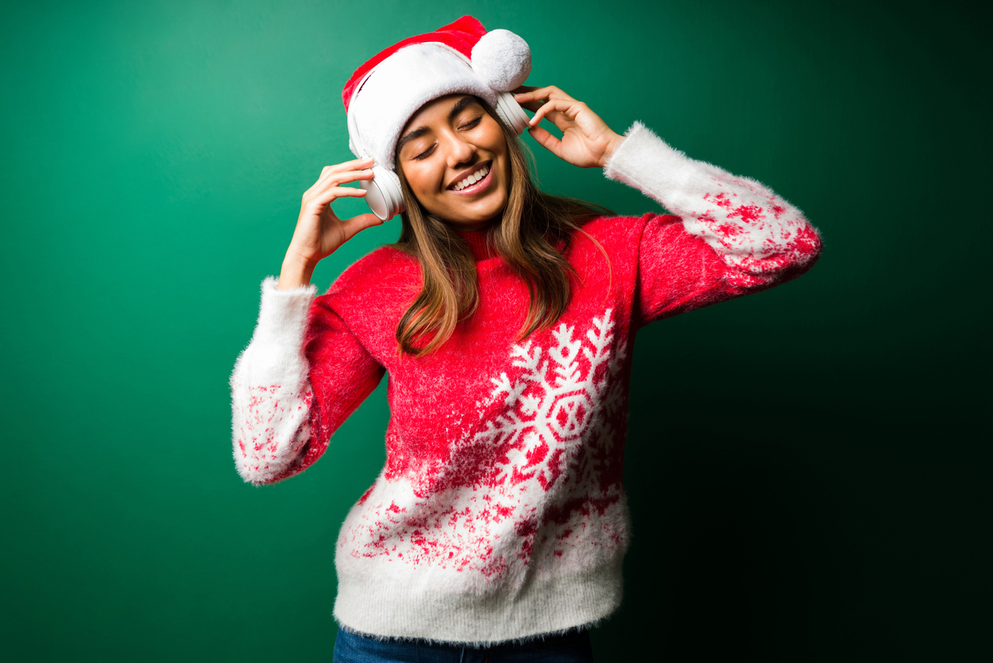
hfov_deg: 54.4
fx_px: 966
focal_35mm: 35
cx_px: 496
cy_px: 332
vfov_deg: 37.9
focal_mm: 35
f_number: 1.8
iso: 50
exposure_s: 1/250
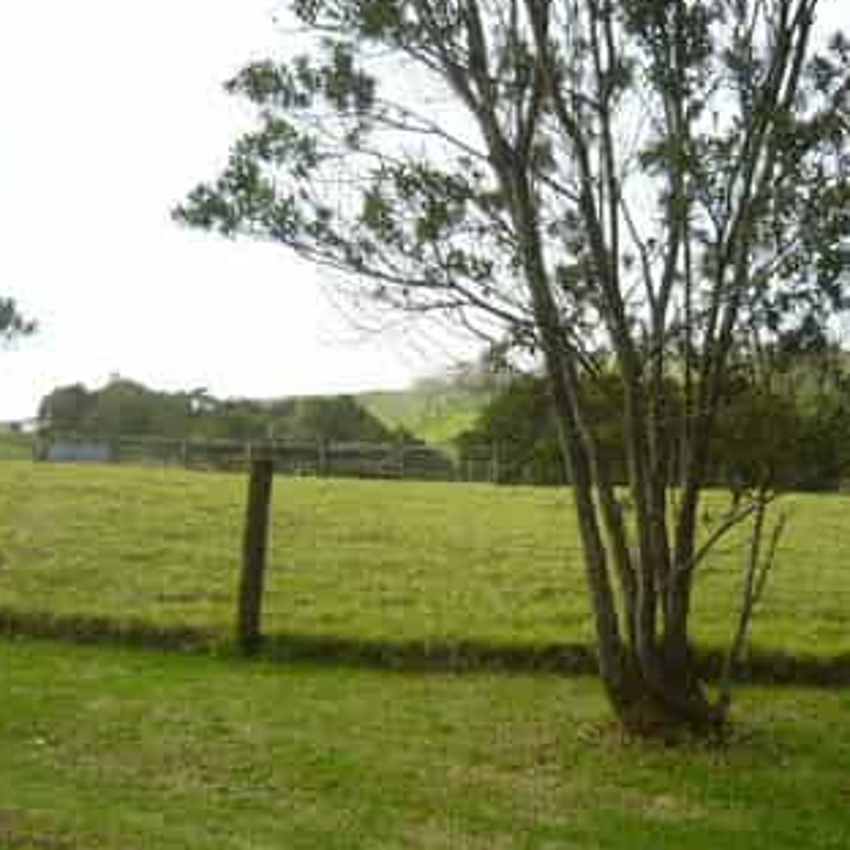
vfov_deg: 36.7
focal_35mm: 46
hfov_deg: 36.8
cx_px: 465
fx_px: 1278
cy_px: 484
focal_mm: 5.5
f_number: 2.8
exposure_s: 1/400
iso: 100
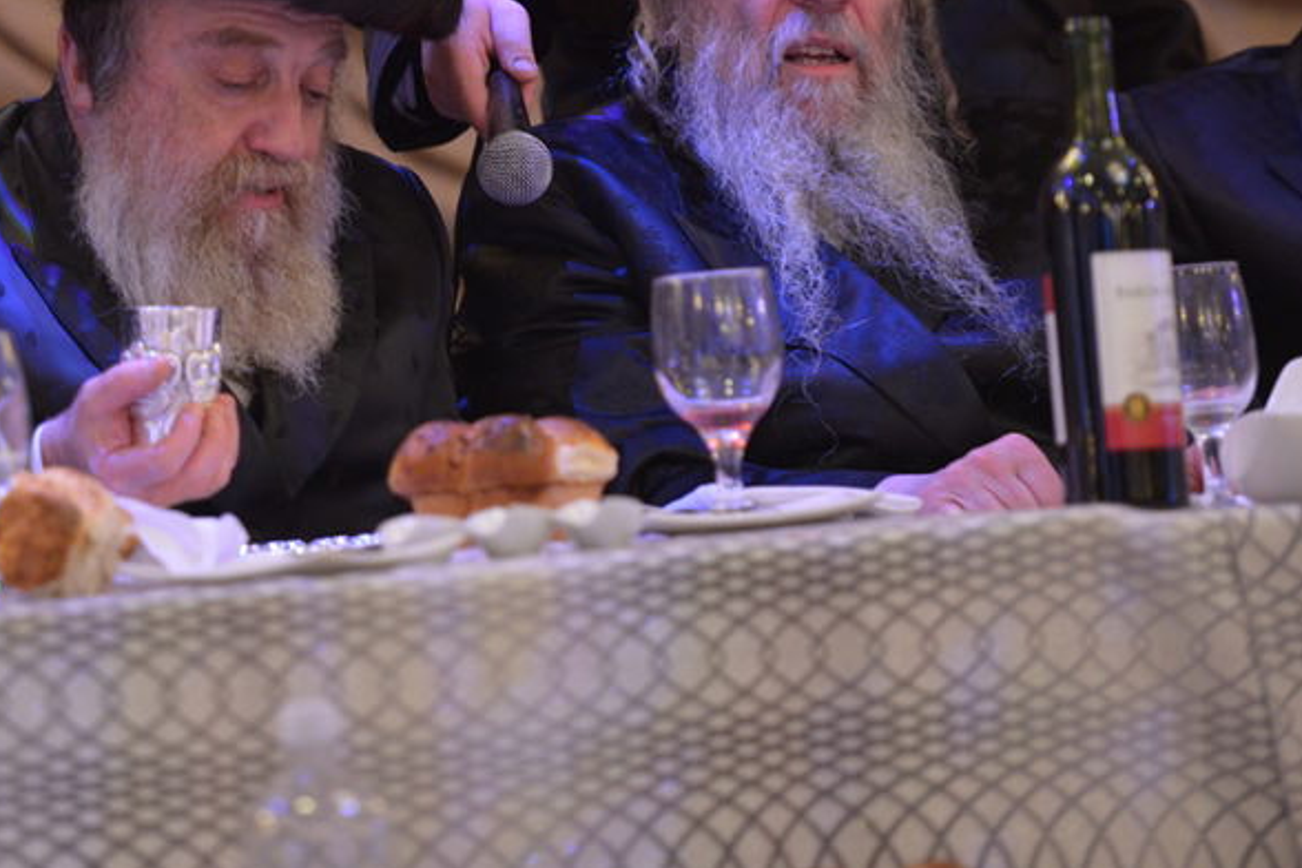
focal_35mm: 296
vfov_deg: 4.6
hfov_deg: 7.0
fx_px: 10704
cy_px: 132
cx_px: 255
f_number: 2.8
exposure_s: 1/50
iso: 2000
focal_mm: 170
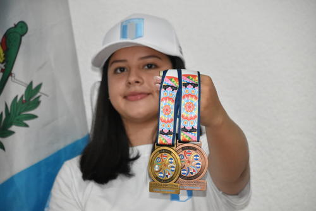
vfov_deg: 6.6
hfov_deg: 9.8
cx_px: 158
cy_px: 106
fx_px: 1844
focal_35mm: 210
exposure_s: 1/200
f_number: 6.3
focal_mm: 140
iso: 4500
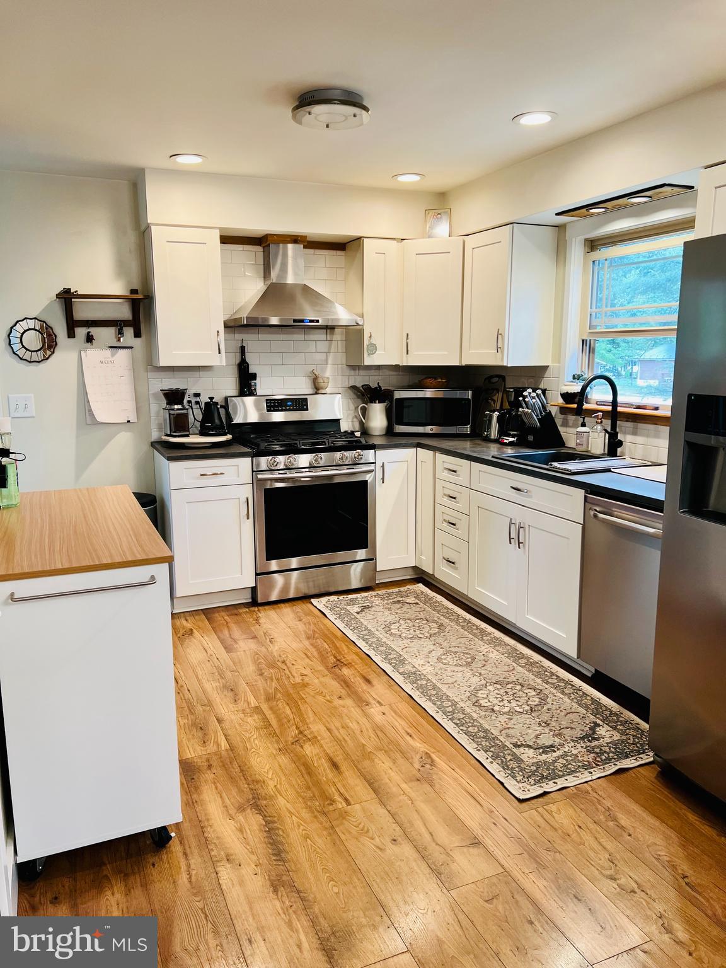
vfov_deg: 67.3
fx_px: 727
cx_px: 363
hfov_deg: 53.1
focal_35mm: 26
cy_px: 484
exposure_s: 1/60
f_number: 1.5
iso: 80
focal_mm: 5.7
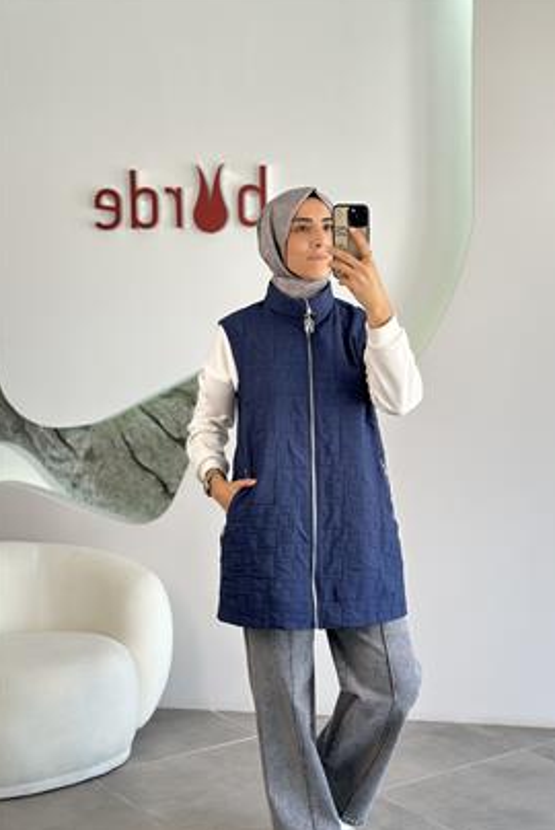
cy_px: 412
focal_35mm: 51
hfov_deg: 26.5
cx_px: 312
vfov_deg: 38.9
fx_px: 1177
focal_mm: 6.86
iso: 80
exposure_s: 1/242
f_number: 1.78
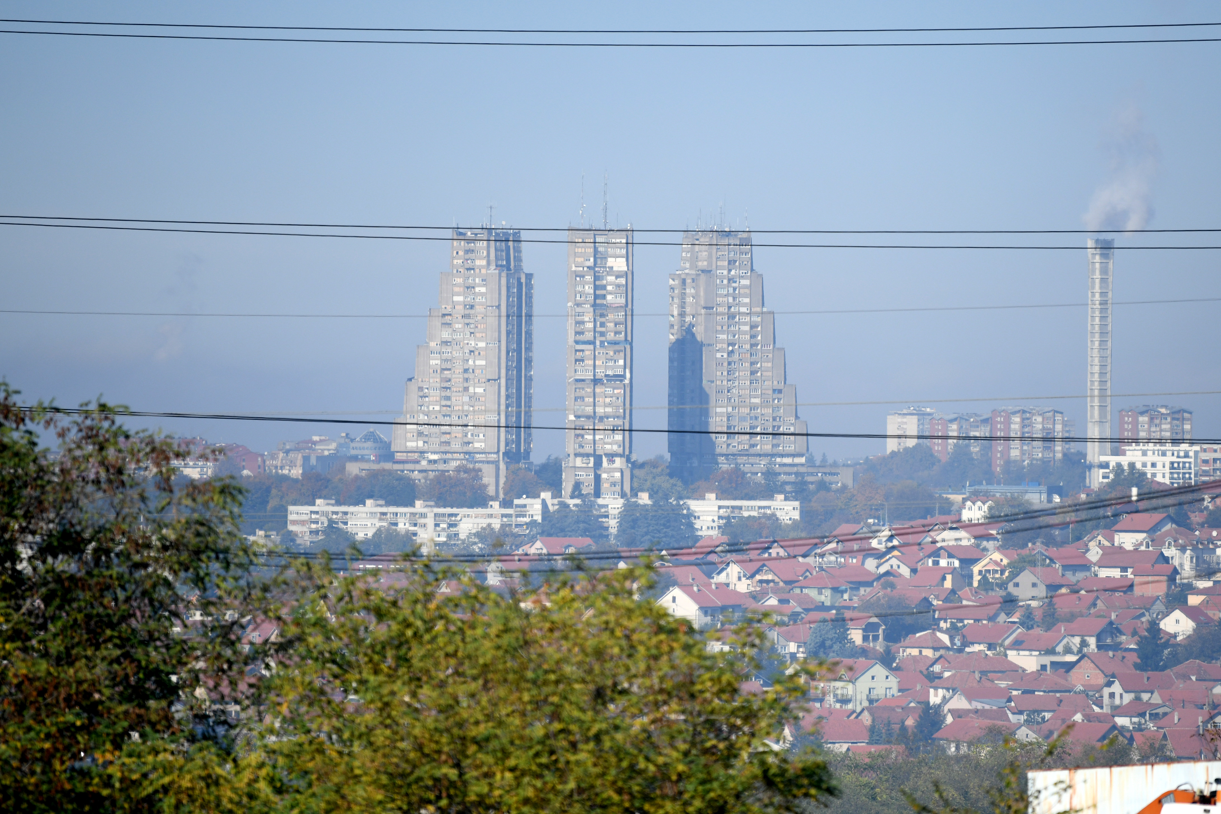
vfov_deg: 4.8
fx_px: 9666
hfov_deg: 7.2
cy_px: 397
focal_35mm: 285
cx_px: 707
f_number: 3.2
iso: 200
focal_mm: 200
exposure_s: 1/4000
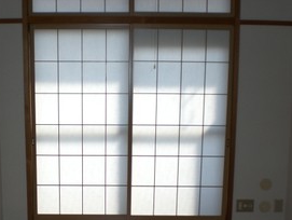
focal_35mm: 56
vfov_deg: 25.9
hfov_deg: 34.2
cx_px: 113
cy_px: 161
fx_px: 473
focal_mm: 6.3
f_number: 3.1
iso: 50
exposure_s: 1/400
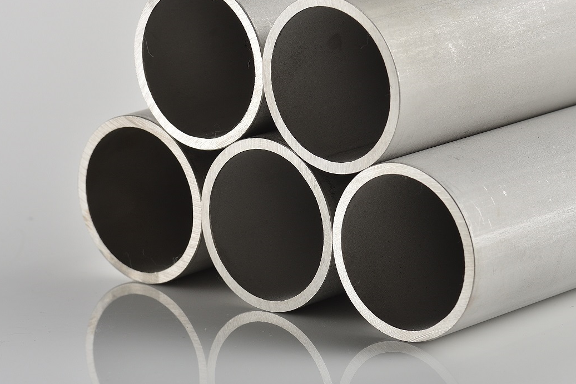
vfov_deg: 7.4
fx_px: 2976
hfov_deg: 11.0
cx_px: 424
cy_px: 121
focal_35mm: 186
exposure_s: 1/200
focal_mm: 105
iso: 100
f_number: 11
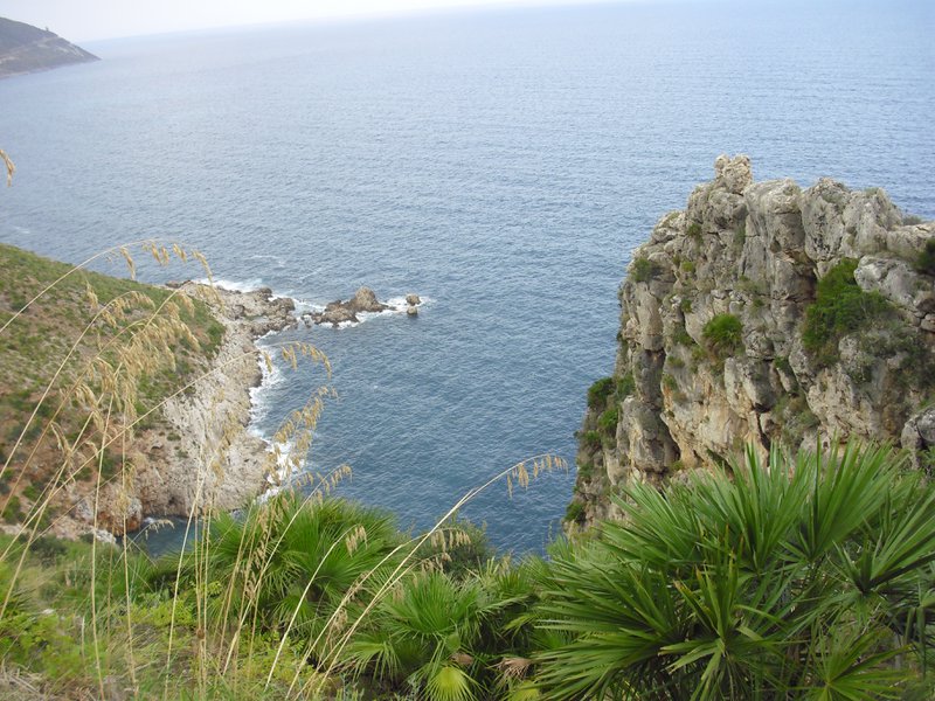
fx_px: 1026
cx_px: 468
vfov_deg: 37.7
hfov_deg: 49.0
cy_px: 350
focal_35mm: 38
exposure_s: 1/400
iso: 100
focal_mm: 6.2
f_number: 2.8
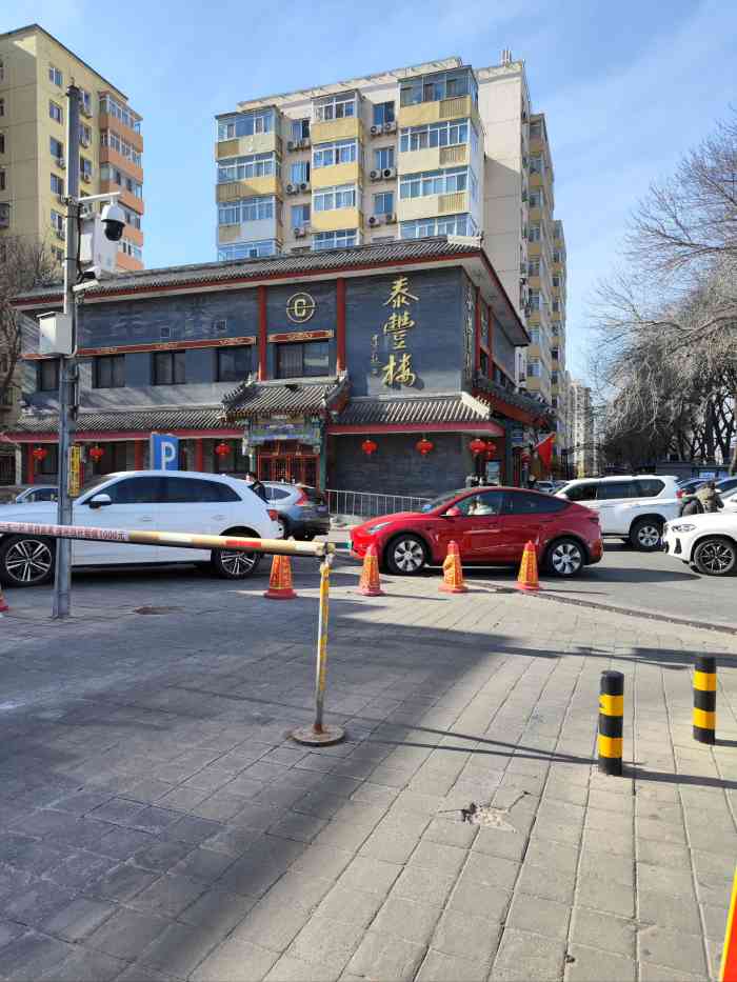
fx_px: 681
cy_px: 491
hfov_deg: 56.8
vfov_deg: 71.6
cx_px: 368
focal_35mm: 24
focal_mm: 6.92
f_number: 1.9
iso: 63
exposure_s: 1/2000
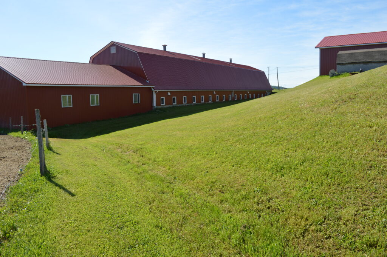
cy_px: 128
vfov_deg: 47.9
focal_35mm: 27
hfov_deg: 67.4
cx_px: 194
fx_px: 290
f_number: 7.1
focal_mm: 18
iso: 100
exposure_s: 1/250
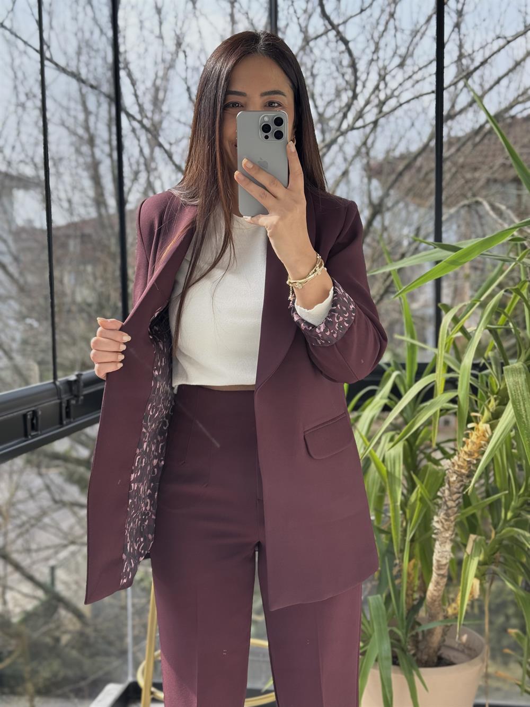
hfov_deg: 30.3
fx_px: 980
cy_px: 354
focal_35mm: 48
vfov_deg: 39.7
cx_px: 265
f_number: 1.78
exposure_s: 1/296
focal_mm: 6.76
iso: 64
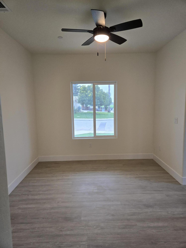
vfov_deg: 73.9
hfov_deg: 58.9
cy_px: 124
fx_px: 165
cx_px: 93
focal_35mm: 23
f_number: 1.8
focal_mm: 5.4
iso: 100
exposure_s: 1/120
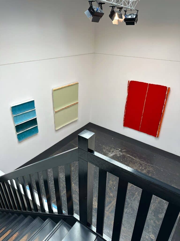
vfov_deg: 71.6
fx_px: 166
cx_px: 90
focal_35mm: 24
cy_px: 120
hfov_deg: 56.8
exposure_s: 1/121
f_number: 1.78
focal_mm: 6.86
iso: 100
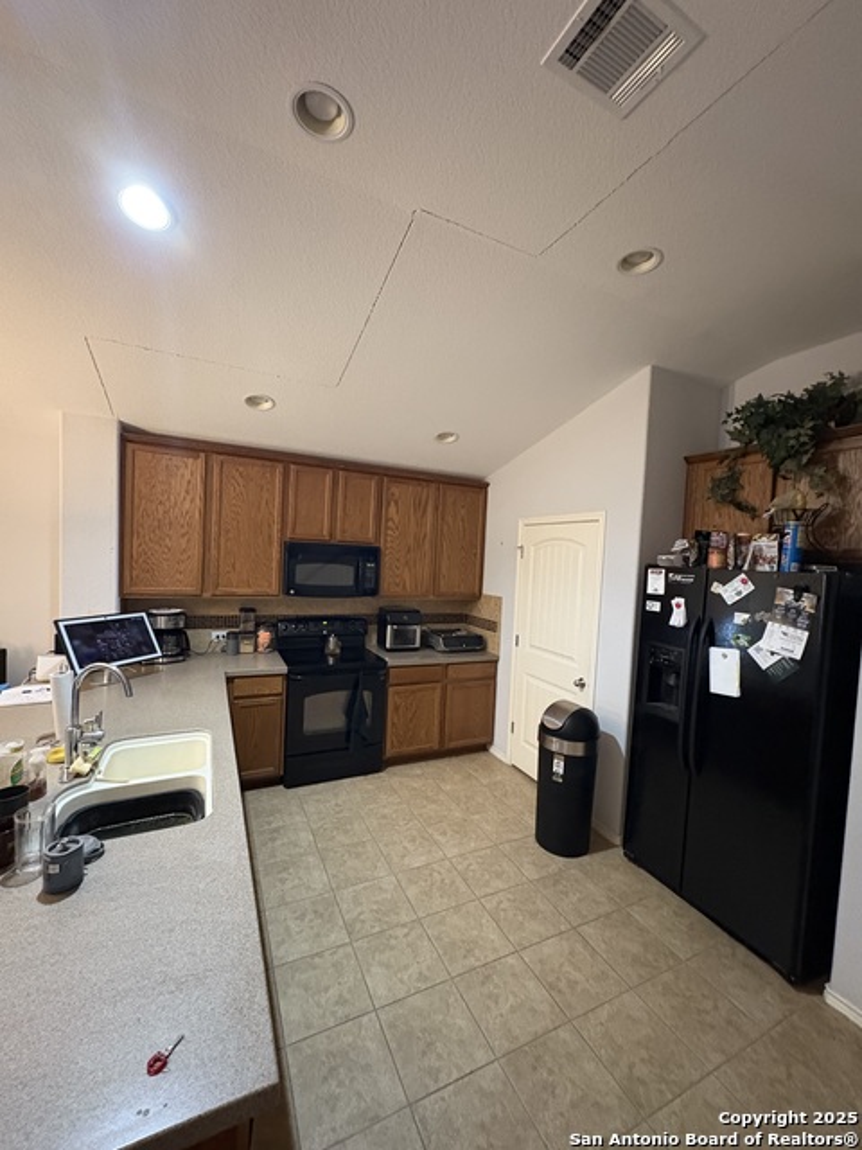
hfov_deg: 85.7
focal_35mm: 14
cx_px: 431
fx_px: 465
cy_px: 575
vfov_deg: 102.1
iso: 1000
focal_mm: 2.22
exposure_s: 1/30
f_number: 2.2
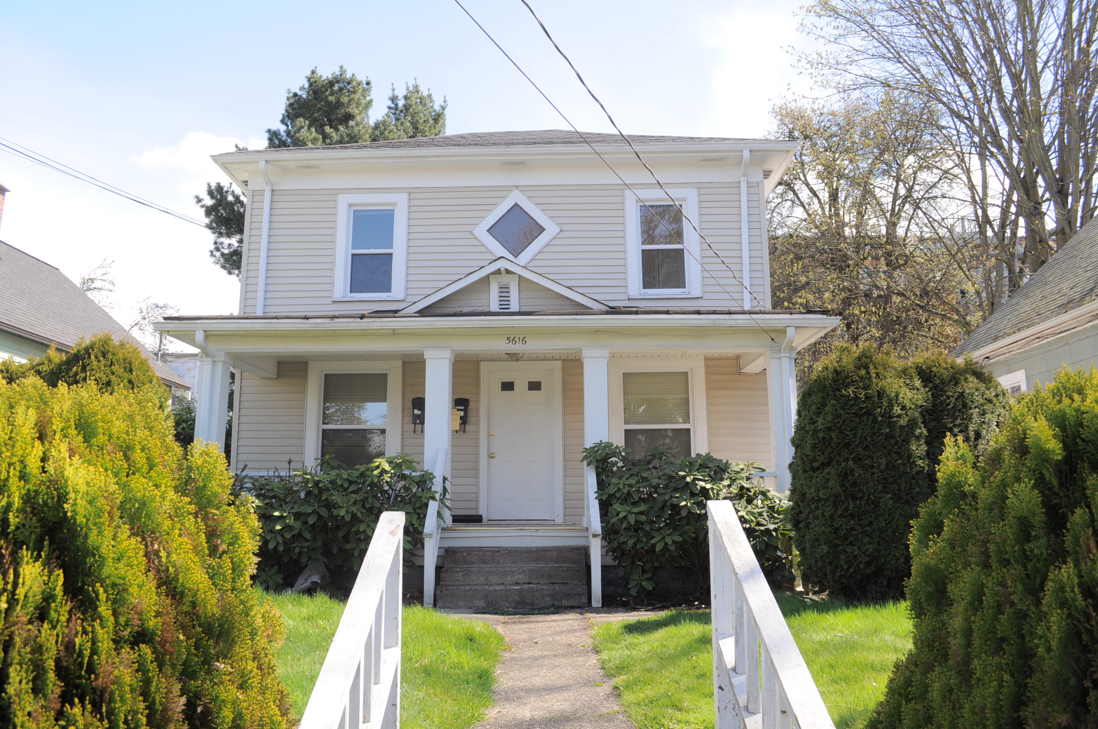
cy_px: 364
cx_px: 549
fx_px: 822
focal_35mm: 27
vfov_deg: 47.8
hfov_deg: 67.4
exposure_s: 1/200
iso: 200
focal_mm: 18
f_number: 7.1
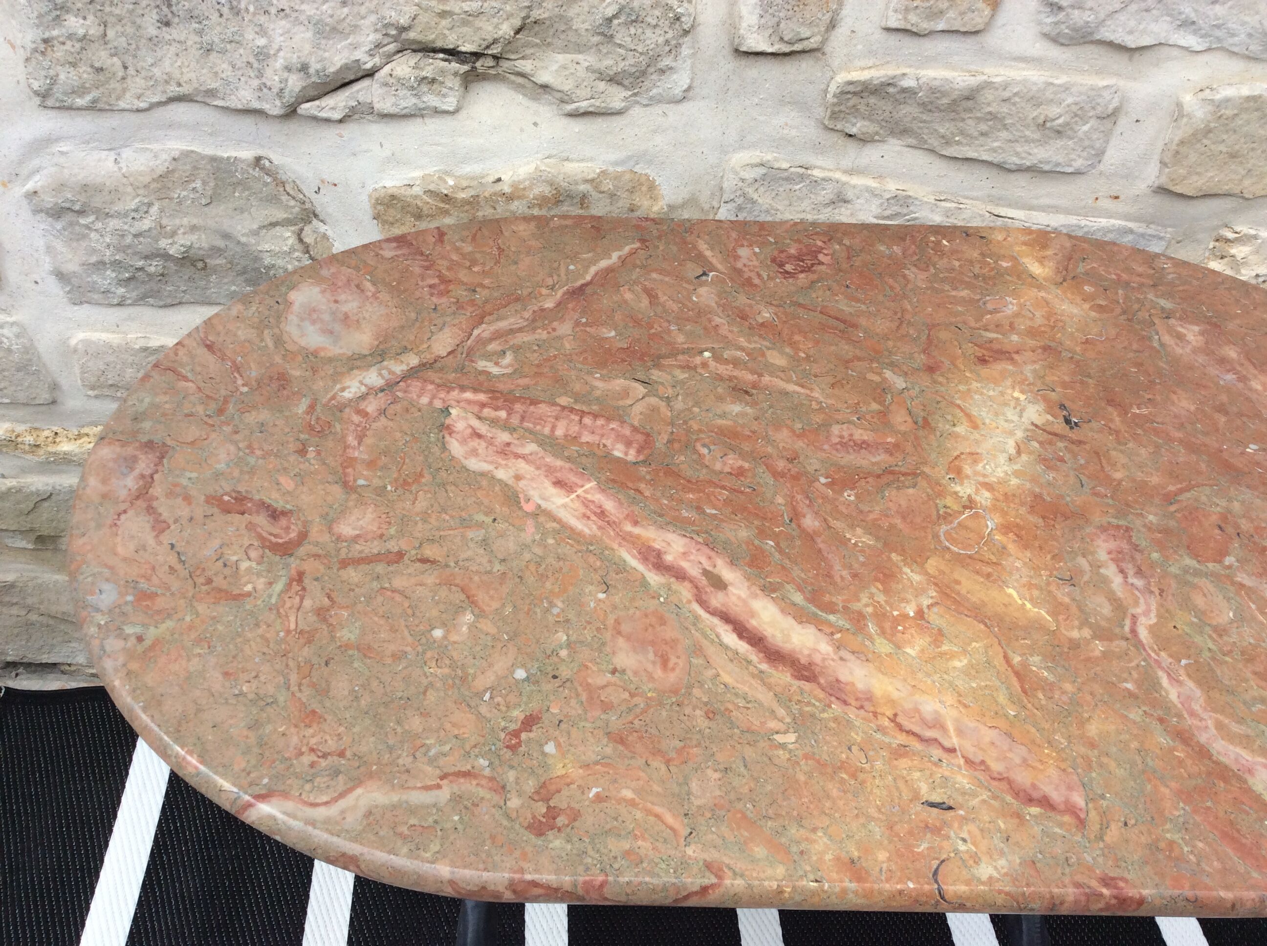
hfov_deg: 56.9
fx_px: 1170
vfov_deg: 44.1
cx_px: 634
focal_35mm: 32
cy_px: 473
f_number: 2.4
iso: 32
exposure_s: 1/114
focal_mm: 3.3
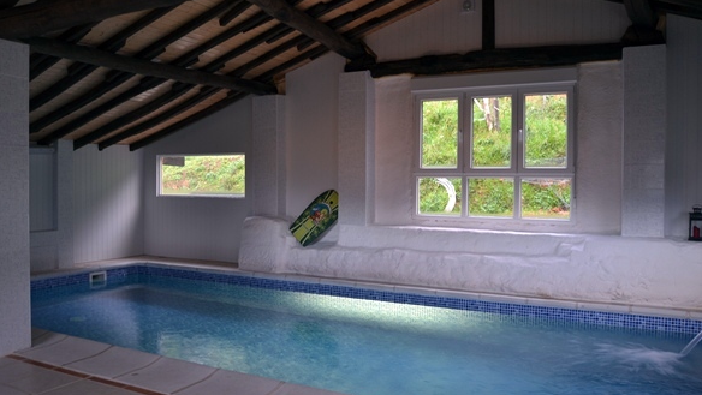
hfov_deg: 62.5
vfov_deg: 37.8
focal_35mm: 31
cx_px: 322
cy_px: 196
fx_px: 577
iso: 100
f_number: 3.5
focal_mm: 18
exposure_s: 1/2.5
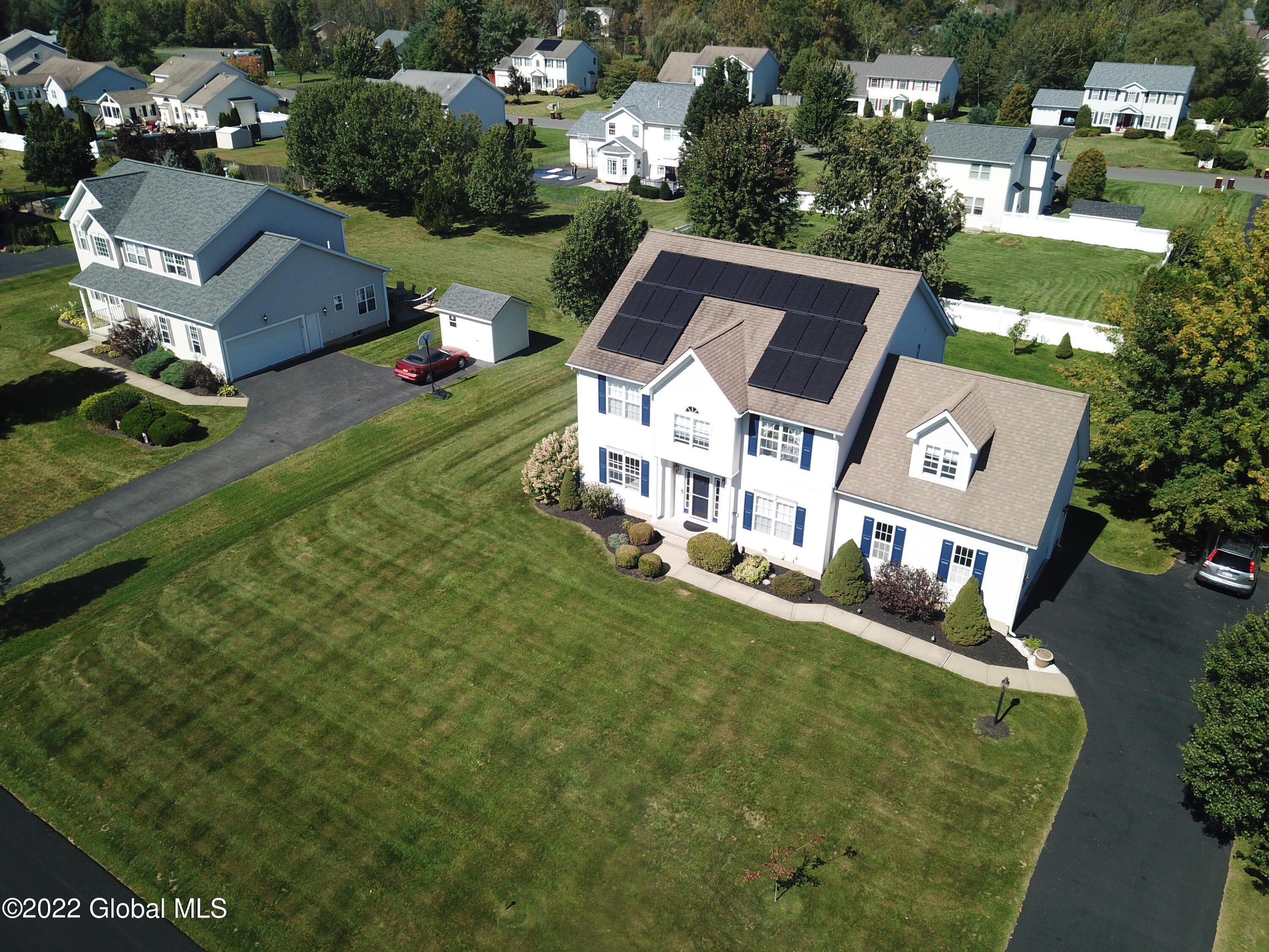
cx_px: 634
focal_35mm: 26
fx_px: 953
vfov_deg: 53.1
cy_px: 476
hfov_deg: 67.3
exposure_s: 1/1339
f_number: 2.2
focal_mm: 4.73
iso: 100
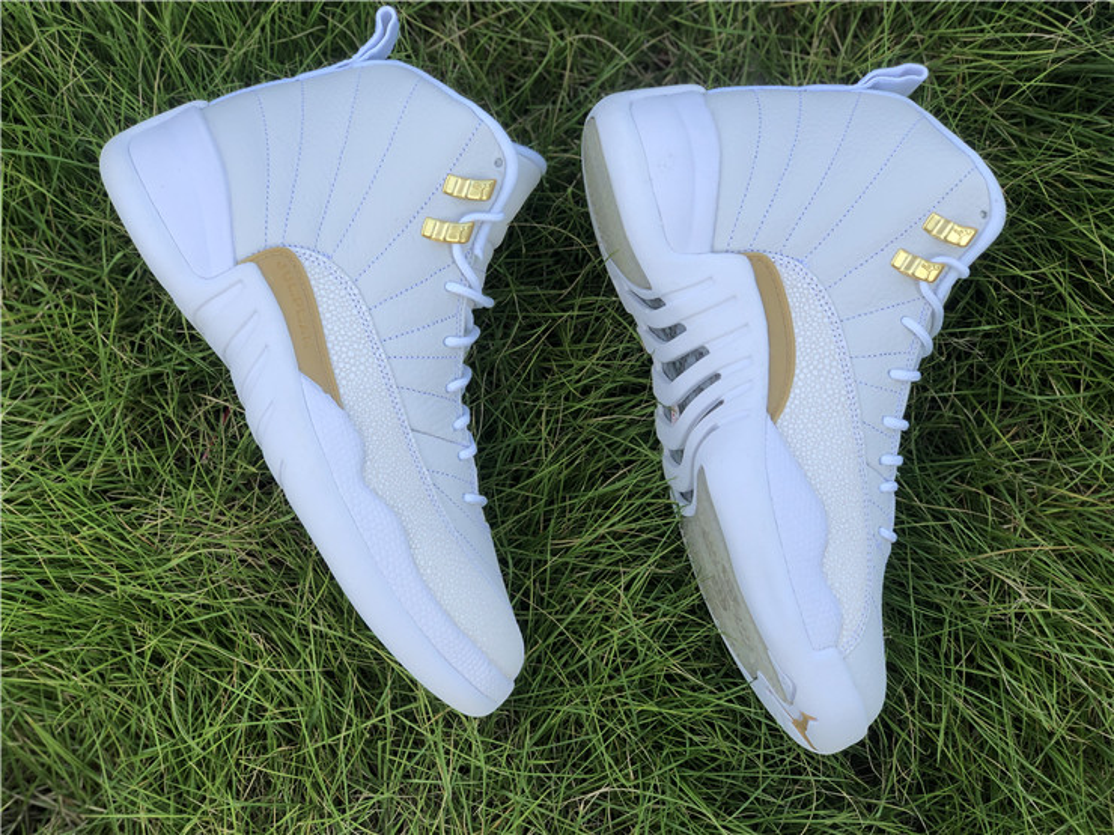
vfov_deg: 28.0
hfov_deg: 36.8
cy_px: 418
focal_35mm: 52
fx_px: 1673
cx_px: 557
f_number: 2.4
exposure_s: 1/214
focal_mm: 6
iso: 16
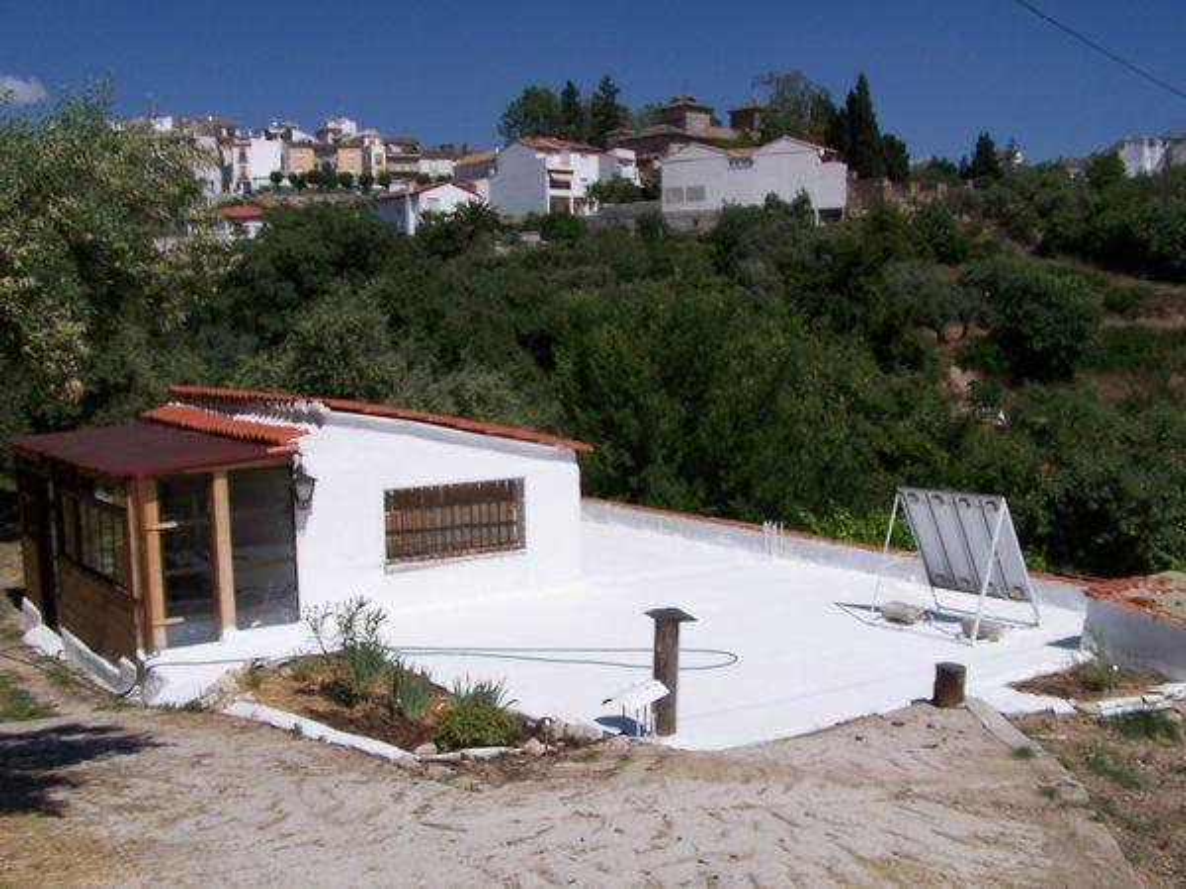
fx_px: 1302
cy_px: 444
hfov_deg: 49.0
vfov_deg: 37.7
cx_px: 593
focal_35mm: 38
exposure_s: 1/1000
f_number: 5.6
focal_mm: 6.3
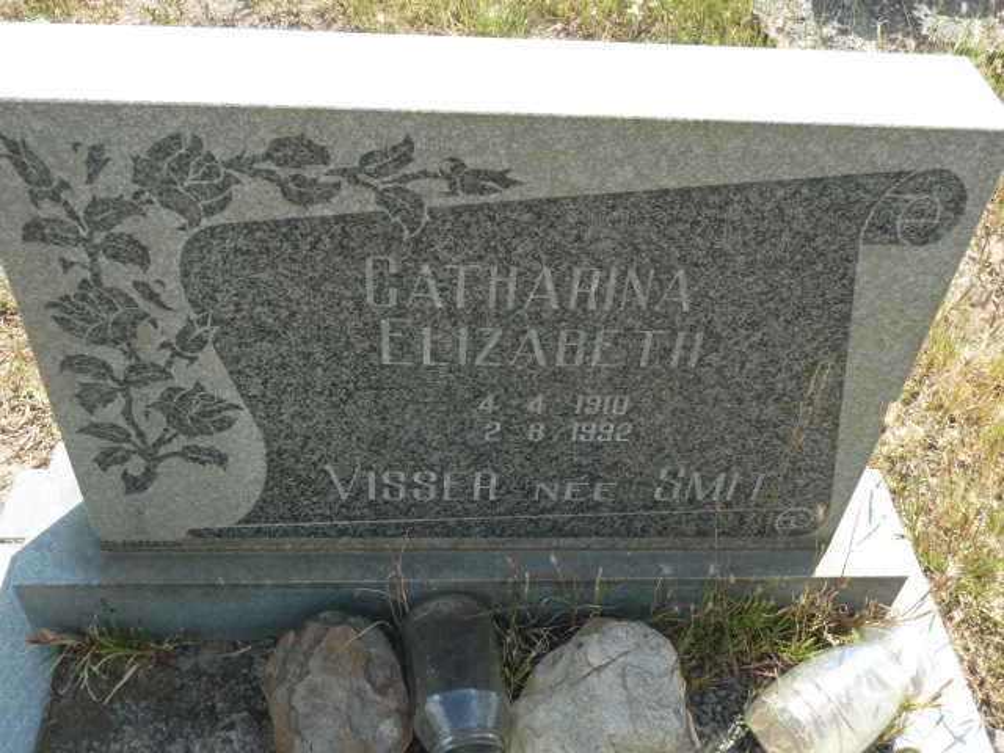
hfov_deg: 52.6
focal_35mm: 35
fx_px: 1015
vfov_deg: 40.7
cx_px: 502
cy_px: 376
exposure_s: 1/200
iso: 80
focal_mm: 5.7
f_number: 4
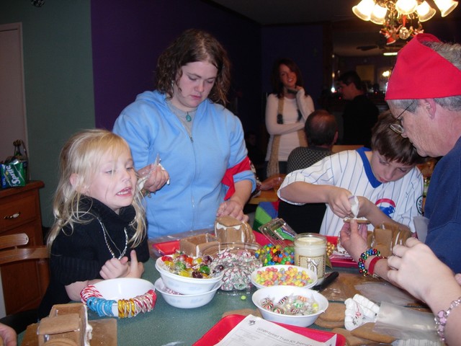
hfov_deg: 49.0
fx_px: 506
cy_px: 173
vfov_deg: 37.7
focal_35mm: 38
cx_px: 230
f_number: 2.8
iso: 79
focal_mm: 7.8
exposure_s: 1/64
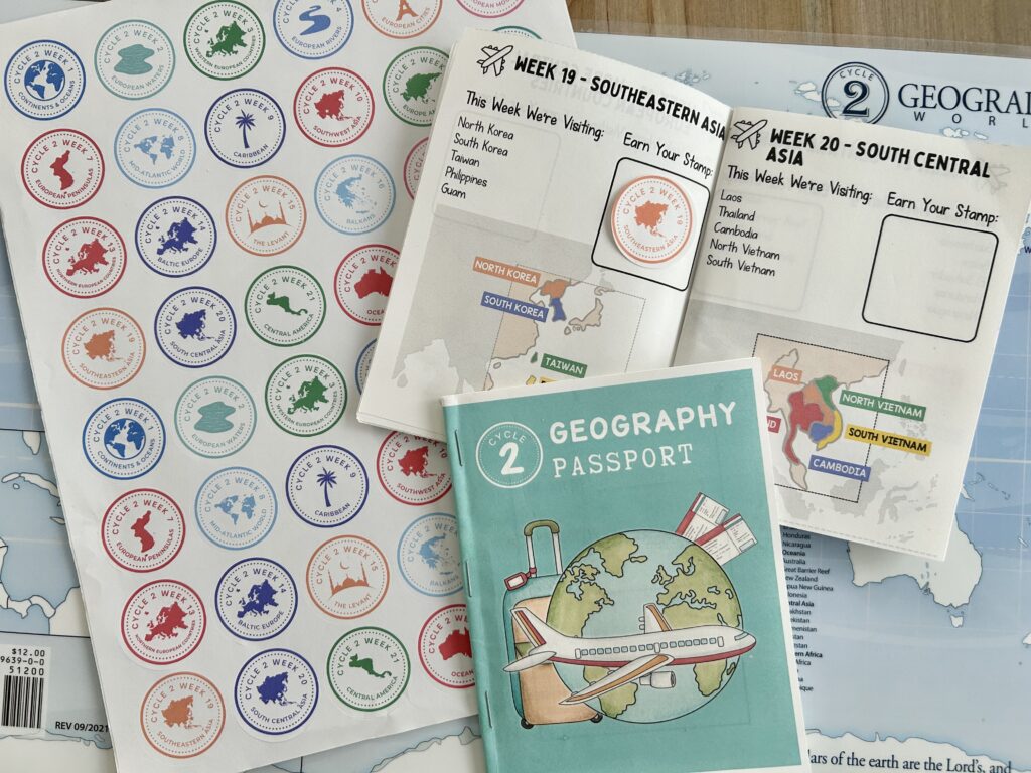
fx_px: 774
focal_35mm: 26
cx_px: 516
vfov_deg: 53.1
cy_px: 386
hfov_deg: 67.3
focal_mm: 5.7
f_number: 1.5
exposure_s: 1/120
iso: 80
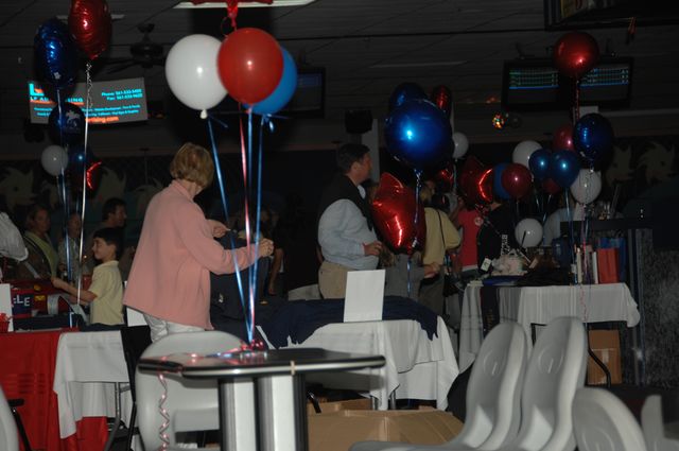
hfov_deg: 13.1
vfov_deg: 8.7
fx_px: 2967
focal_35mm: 158
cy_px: 226
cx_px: 340
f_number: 5.3
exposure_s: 1/125
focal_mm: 105
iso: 200
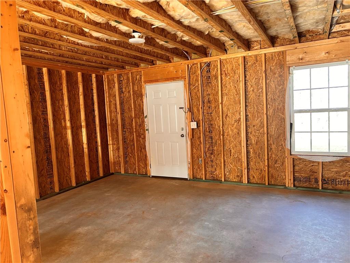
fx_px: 263
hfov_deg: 67.3
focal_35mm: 26
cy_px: 132
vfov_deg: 53.1
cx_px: 175
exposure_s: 1/60
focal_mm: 5.7
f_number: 1.5
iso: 200
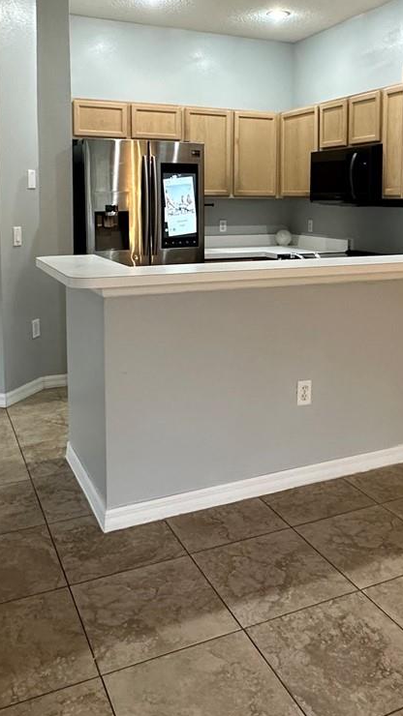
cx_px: 228
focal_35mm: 33
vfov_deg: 58.5
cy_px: 254
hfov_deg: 35.6
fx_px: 627
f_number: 2.2
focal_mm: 2.22
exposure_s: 1/60
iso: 250
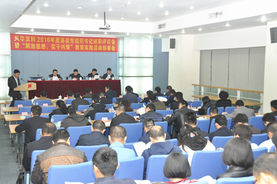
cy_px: 92
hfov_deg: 41.2
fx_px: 369
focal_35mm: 48
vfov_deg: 28.0
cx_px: 138
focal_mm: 32
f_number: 5.6
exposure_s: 1/60
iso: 800
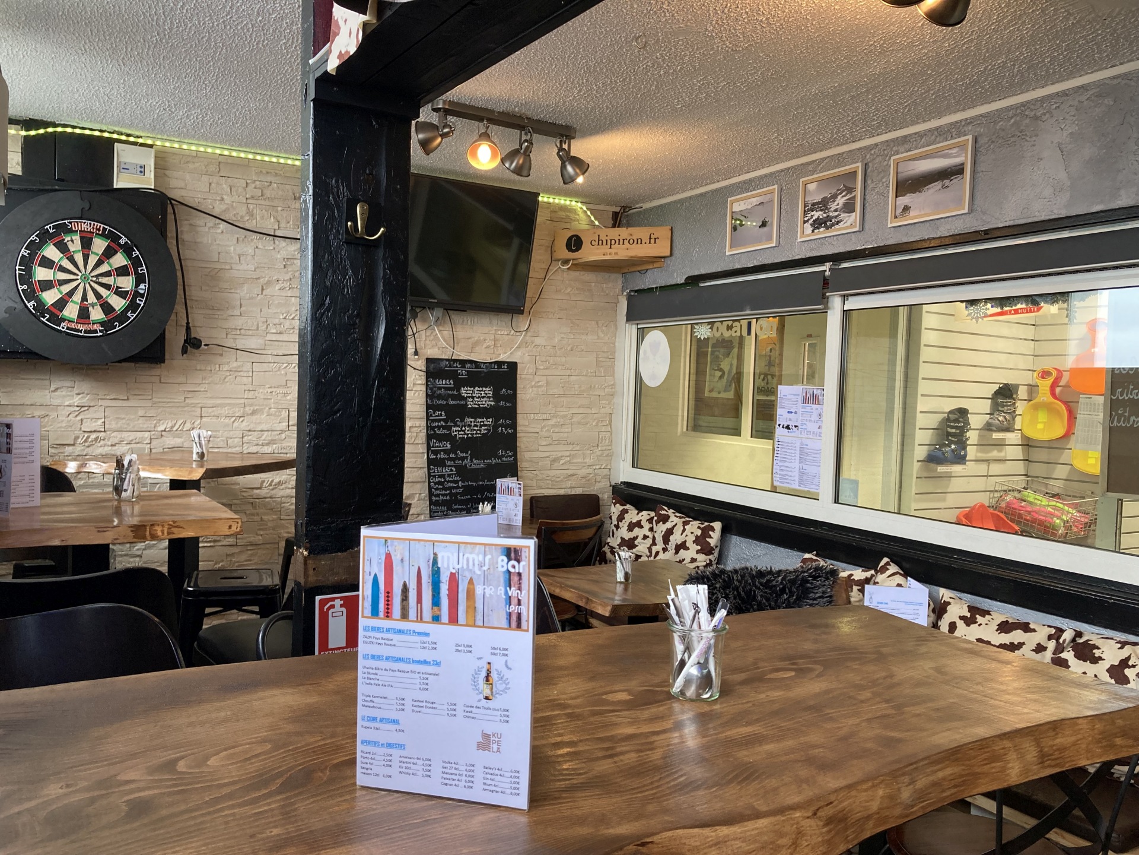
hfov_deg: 63.4
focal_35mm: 28
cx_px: 570
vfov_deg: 49.7
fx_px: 921
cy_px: 428
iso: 100
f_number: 1.8
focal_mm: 3.99
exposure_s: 1/50
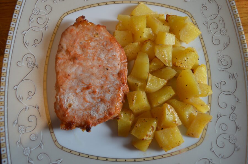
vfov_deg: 47.8
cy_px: 82
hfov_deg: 67.4
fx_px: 186
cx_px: 124
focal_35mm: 27
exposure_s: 1/30
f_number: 3.5
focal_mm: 18
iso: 160
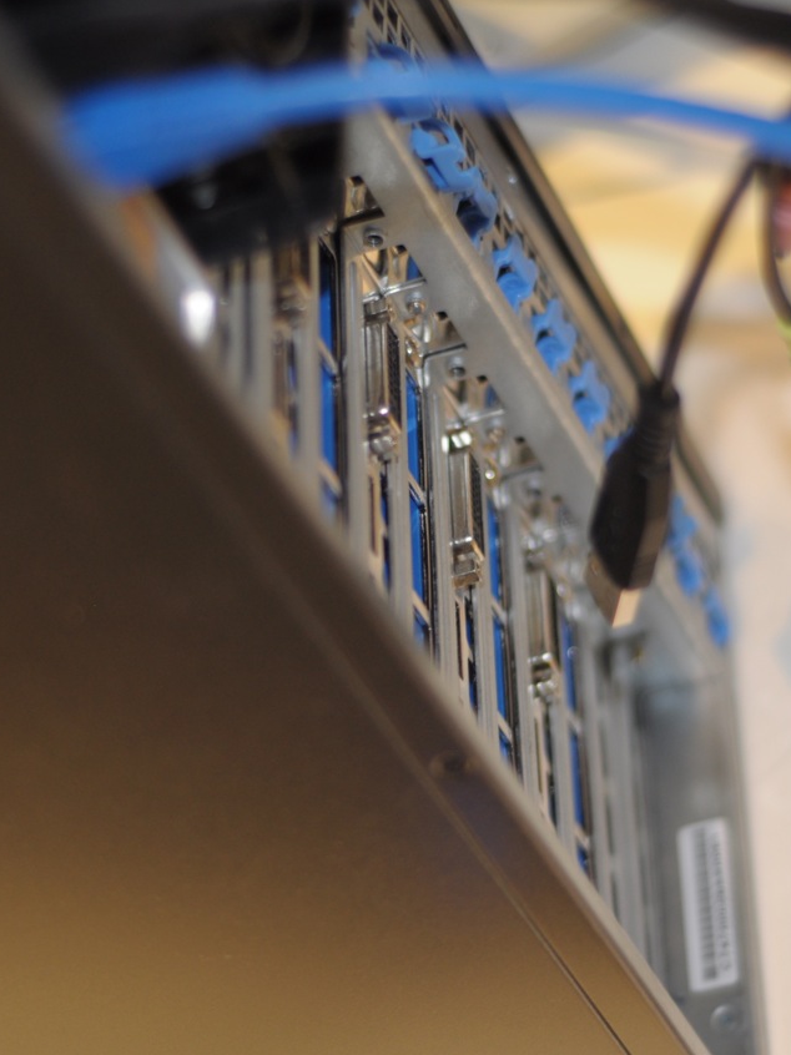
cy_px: 528
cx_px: 468
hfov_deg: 13.6
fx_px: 3323
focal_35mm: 109
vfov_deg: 18.1
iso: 400
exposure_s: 1/60
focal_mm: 50
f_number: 1.8
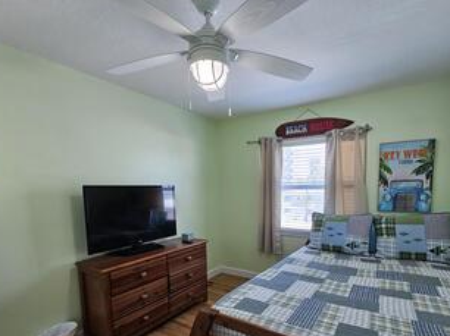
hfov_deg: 90.7
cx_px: 250
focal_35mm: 17
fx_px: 221
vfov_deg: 73.5
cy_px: 208
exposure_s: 1/60
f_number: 2.2
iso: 100
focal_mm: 2.2
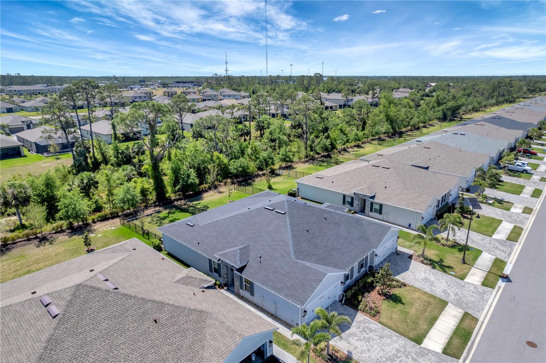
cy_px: 182
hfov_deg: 78.6
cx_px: 273
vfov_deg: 57.2
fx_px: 333
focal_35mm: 22
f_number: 2.8
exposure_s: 1/2500
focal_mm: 8.38
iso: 120
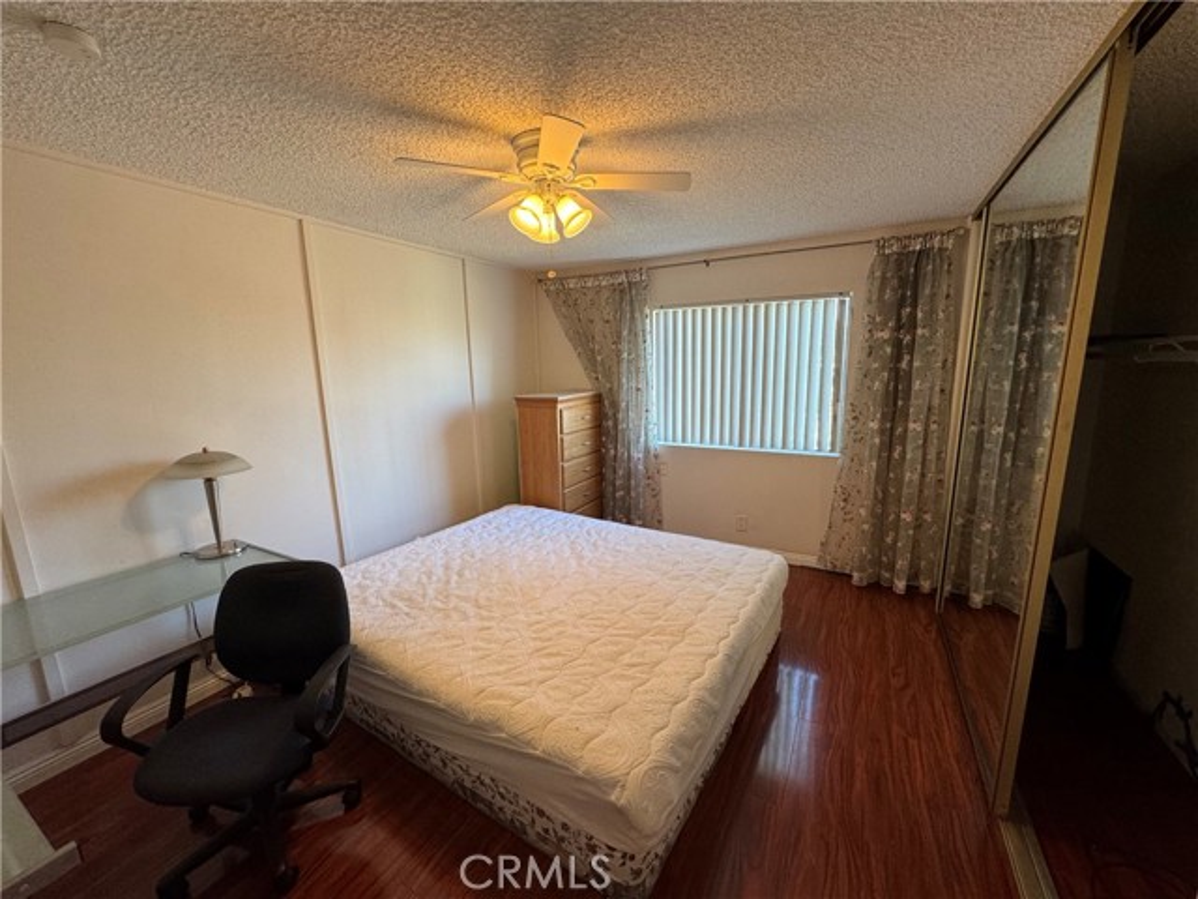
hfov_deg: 102.1
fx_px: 485
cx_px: 599
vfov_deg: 85.7
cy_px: 450
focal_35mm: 14
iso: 160
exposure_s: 1/120
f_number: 2.2
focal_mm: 2.22
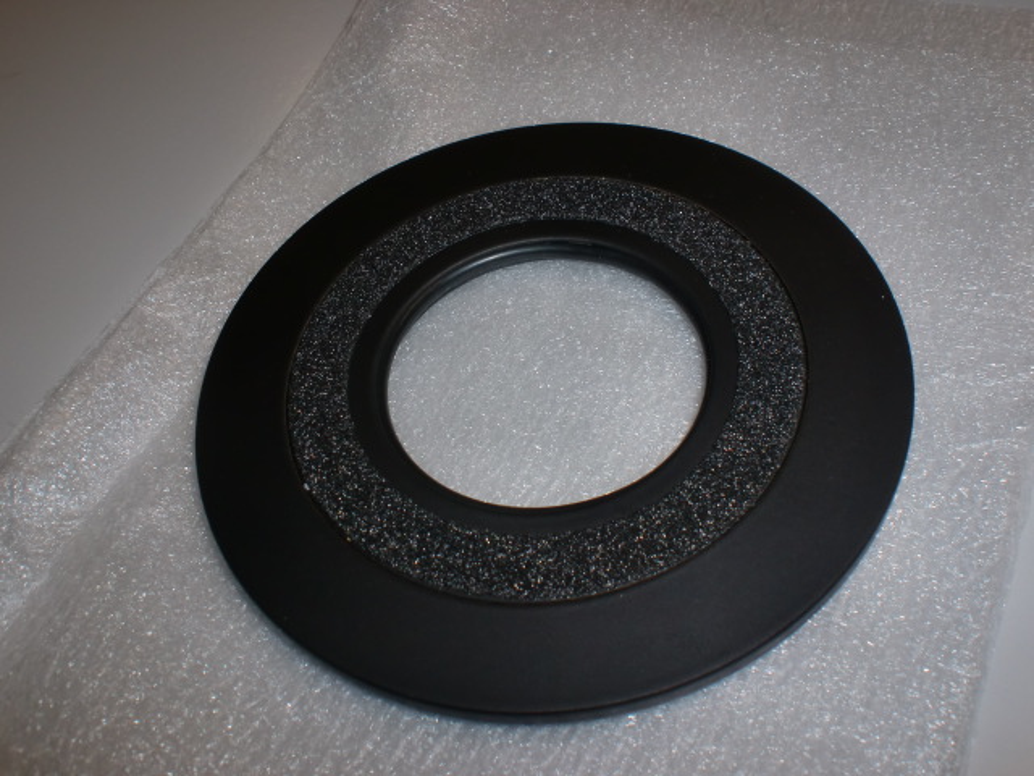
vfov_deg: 40.7
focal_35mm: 35
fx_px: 1045
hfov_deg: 52.6
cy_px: 388
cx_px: 517
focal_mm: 6.3
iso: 64
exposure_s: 1/60
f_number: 5.6
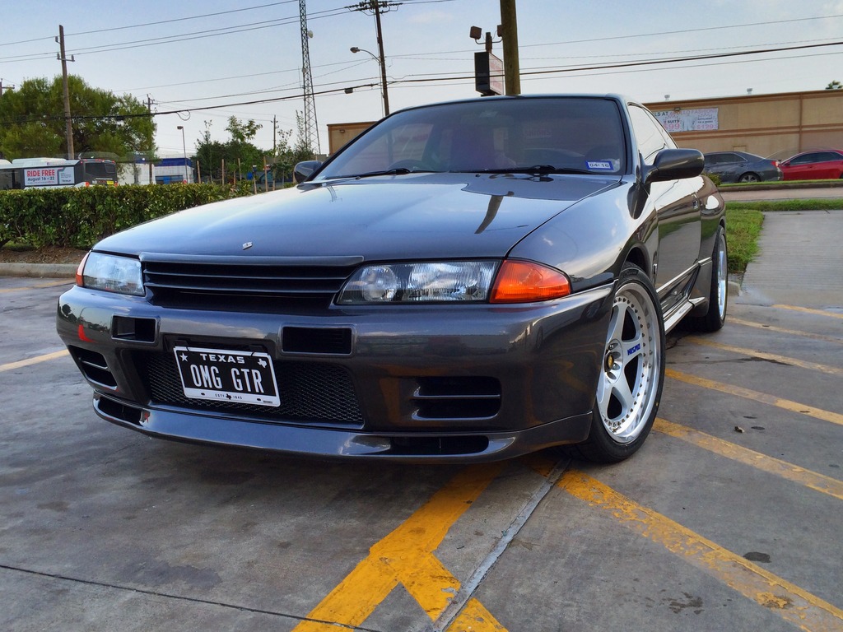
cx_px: 422
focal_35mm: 29
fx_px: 706
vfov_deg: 48.2
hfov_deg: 61.7
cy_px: 316
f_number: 2.2
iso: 32
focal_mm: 4.15
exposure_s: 1/2740
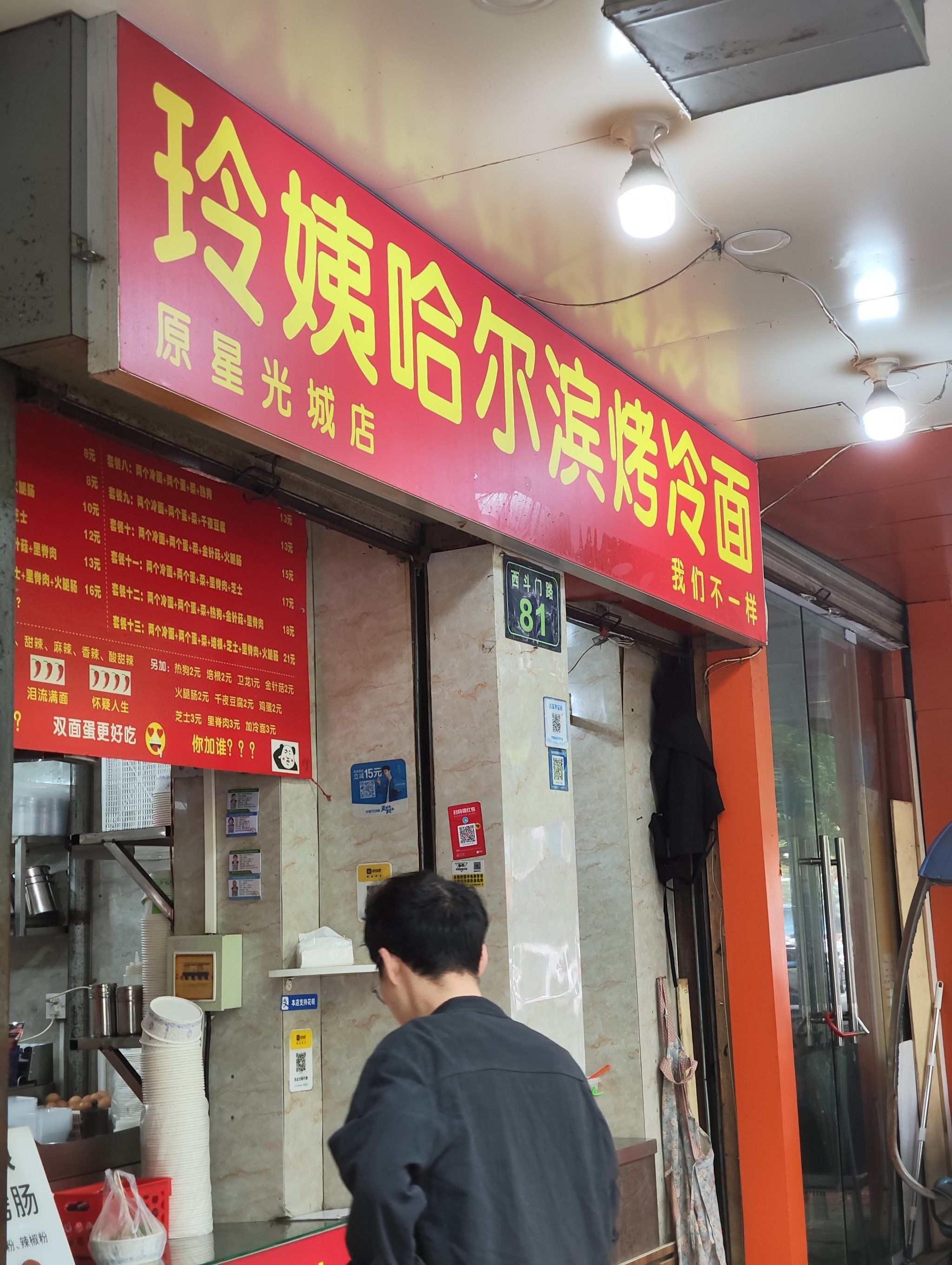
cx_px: 476
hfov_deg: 29.2
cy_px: 632
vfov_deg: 38.1
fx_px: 1829
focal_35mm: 50
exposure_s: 1/100
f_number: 1.9
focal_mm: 7.1
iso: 259
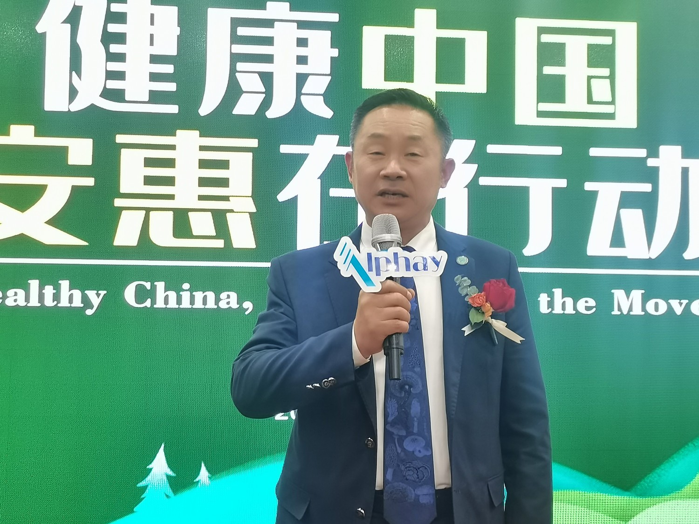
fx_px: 989
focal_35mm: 49
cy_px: 262
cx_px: 350
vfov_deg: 29.7
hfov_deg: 38.9
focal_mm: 5.58
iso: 250
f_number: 1.8
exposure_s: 1/40
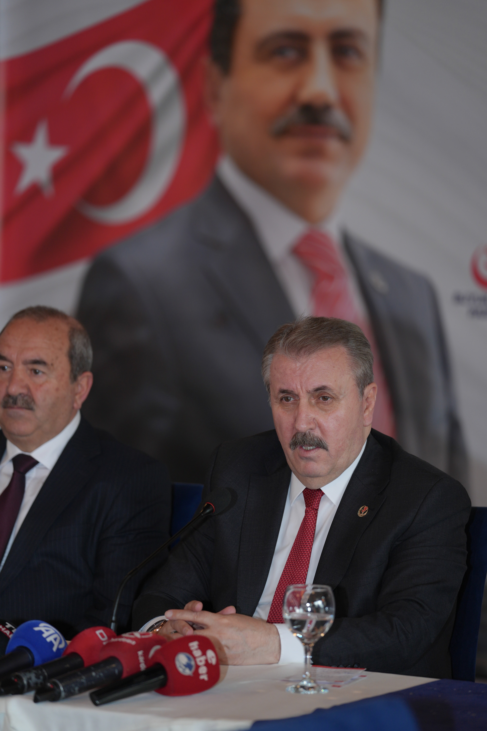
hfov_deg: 9.1
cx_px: 244
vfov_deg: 13.7
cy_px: 366
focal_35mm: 150
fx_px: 3044
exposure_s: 1/400
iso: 320
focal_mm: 150
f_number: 2.8
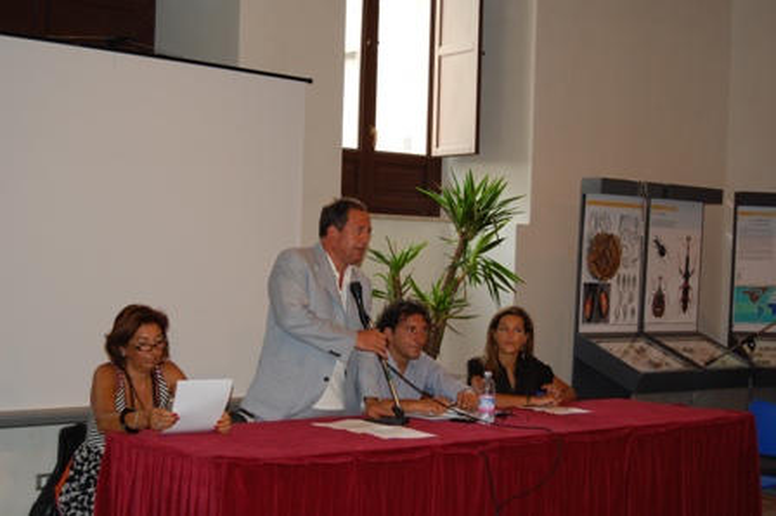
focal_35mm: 60
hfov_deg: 33.4
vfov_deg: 22.6
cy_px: 258
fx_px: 1292
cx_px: 388
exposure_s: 1/60
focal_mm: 40
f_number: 5
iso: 400
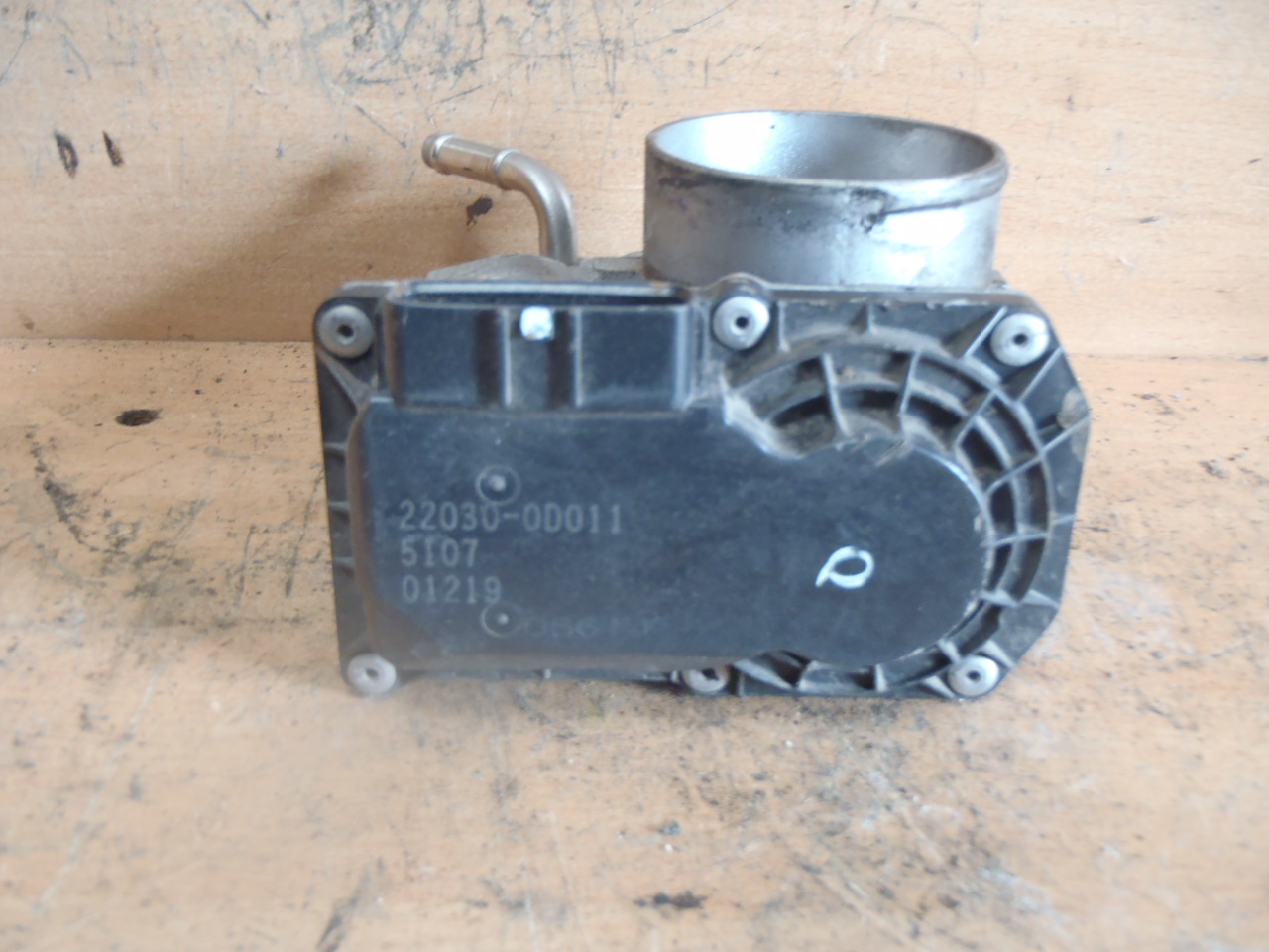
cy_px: 476
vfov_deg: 37.7
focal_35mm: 38
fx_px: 1393
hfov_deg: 49.0
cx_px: 634
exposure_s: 1/10
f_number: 4.6
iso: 200
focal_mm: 6.83
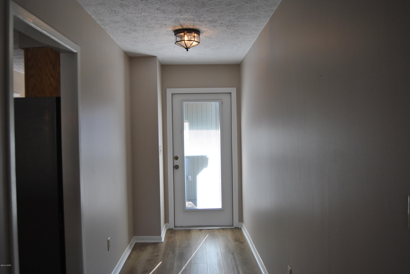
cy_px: 137
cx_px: 205
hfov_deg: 61.9
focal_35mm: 30
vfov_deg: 43.7
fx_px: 342
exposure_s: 1/100
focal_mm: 20
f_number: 5
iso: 200
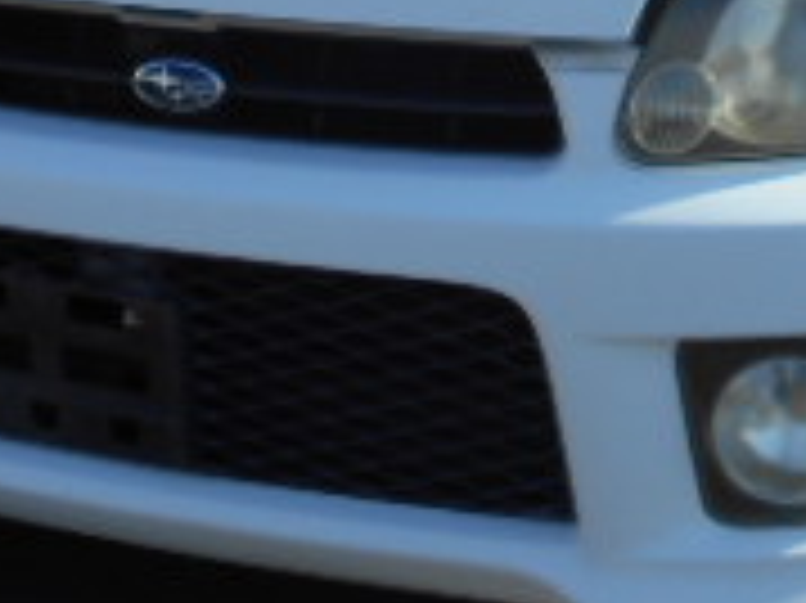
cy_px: -99
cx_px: 432
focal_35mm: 93
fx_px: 2164
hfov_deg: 21.1
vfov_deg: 15.4
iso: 80
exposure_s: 1/800
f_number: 3.2
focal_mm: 4.6
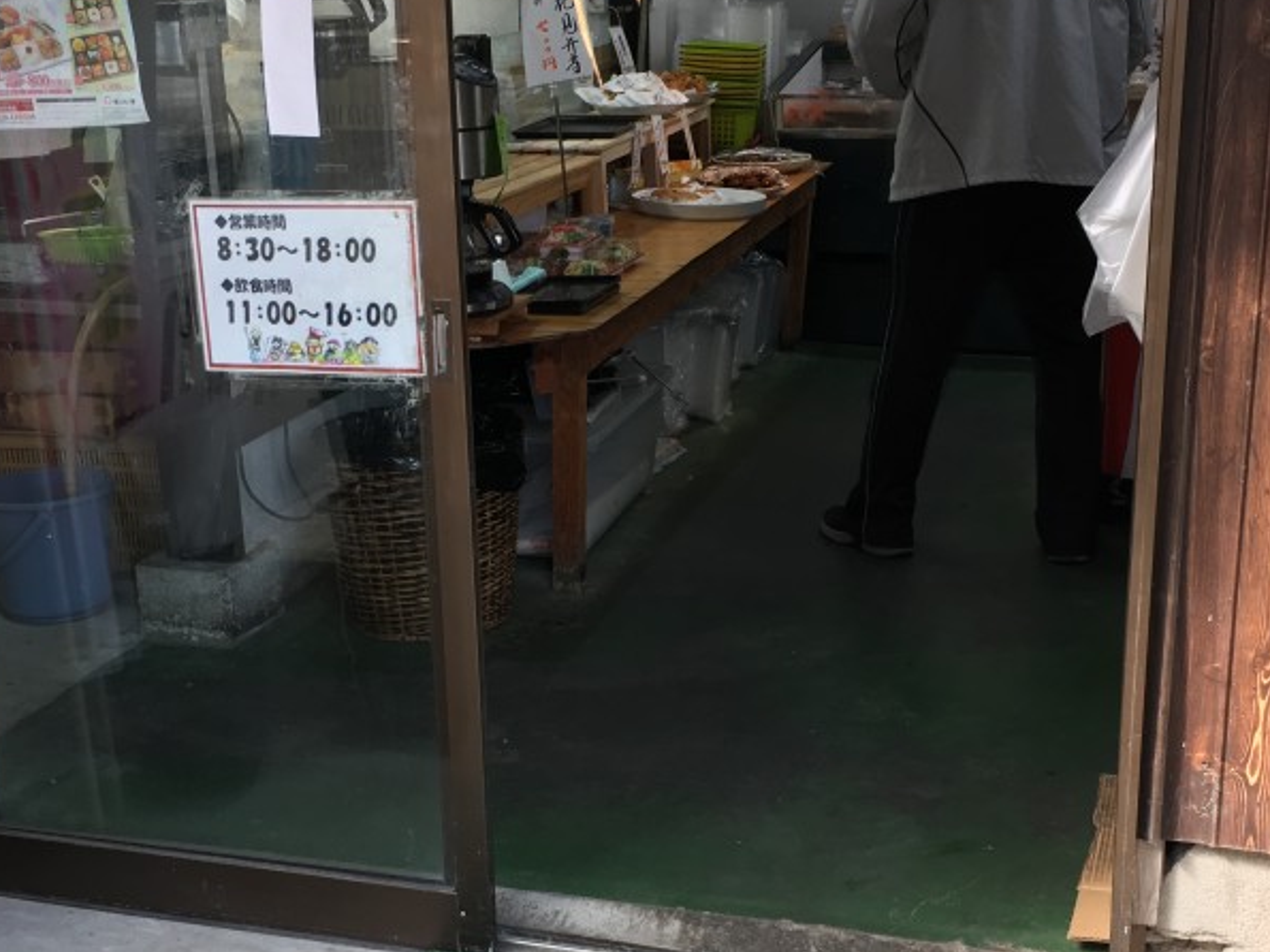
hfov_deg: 36.8
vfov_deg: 28.0
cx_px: 599
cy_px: 549
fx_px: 1907
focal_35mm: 52
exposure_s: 1/120
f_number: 2.2
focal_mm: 4.15
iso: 40
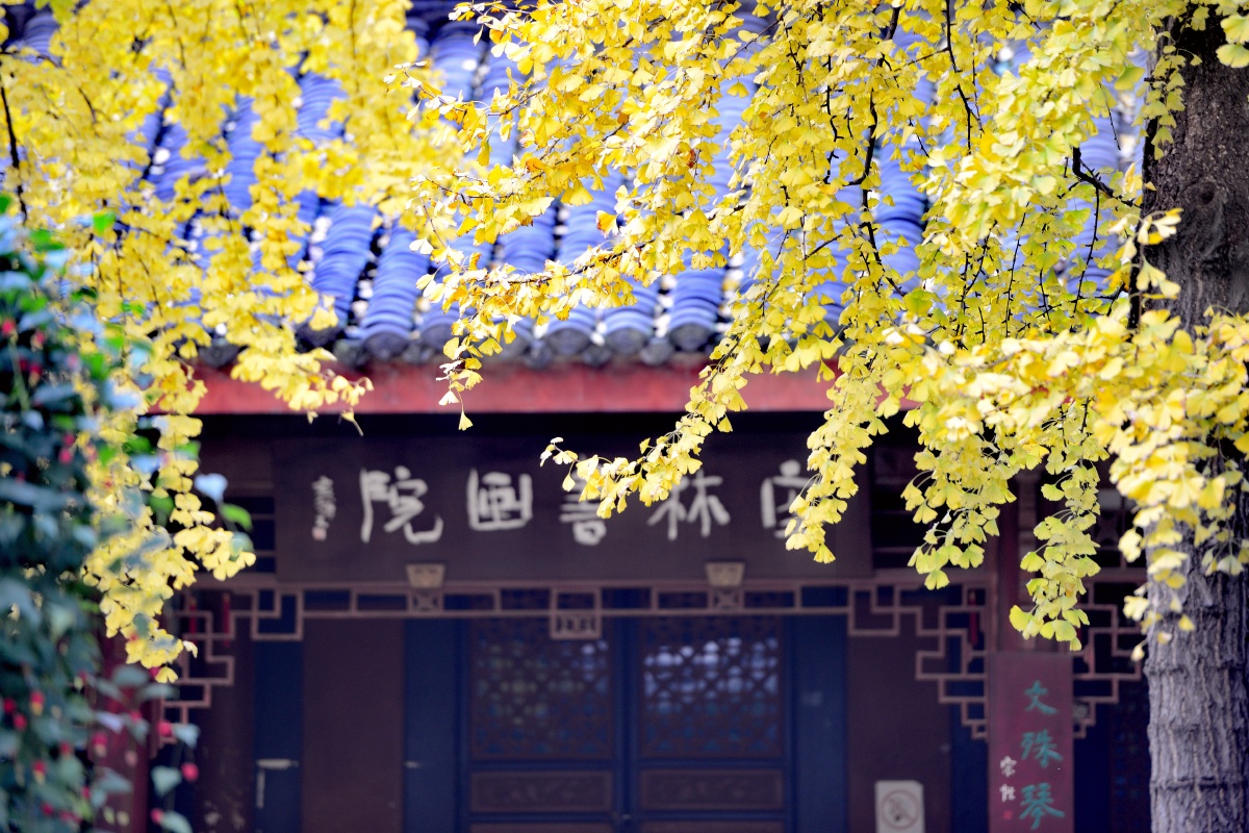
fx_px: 6938
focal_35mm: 200
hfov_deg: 10.3
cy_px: 416
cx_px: 624
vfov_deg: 6.9
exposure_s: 1/40
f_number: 3.2
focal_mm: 200
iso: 400
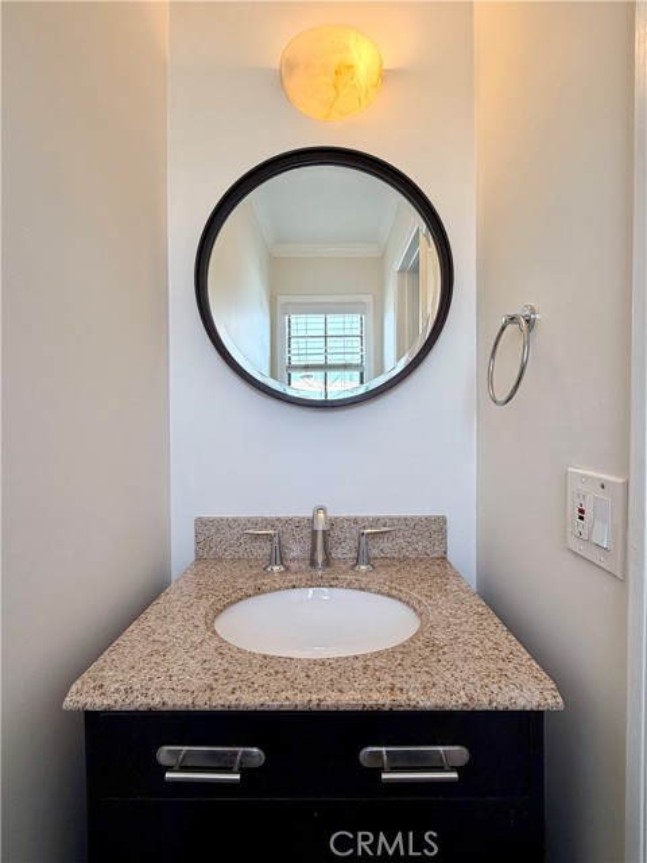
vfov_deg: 102.1
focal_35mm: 14
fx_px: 349
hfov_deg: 85.7
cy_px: 432
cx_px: 324
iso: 80
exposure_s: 1/120
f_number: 2.2
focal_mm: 2.22
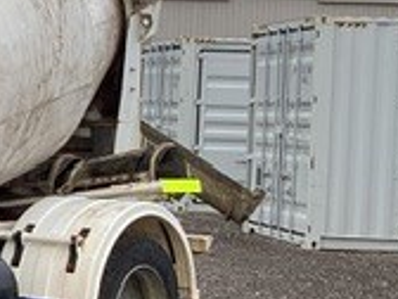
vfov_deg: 12.6
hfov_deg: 14.8
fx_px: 1357
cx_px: -289
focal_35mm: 118
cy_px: 150
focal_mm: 3.3
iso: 25
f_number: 2.4
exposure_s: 1/215
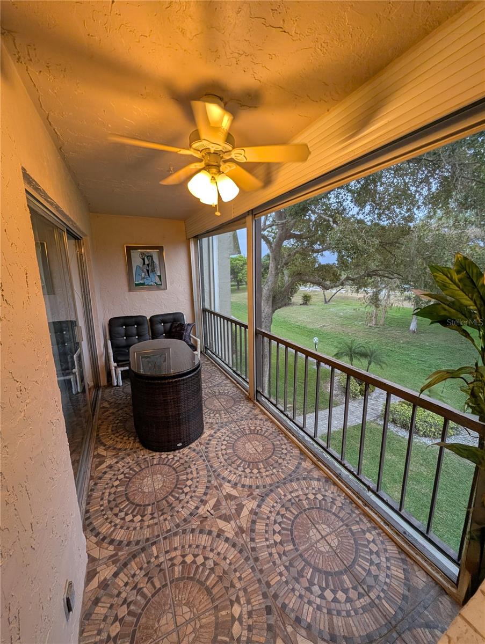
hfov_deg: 94.6
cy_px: 322
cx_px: 242
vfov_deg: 110.5
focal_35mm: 12
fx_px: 224
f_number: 1.7
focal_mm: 2.02
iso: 48
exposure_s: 1/120
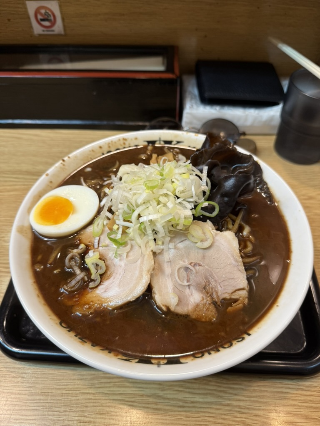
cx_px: 160
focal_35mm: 24
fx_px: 296
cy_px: 213
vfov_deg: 71.6
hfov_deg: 56.8
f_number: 1.78
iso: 125
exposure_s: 1/50
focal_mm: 6.76
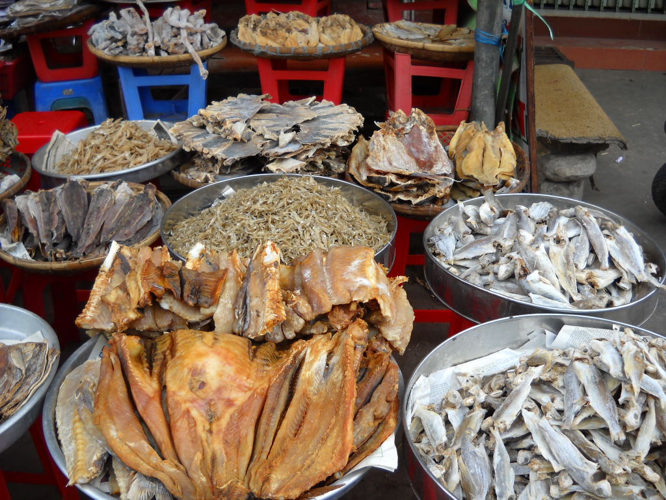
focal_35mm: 41
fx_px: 789
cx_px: 333
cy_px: 250
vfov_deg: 35.1
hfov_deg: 45.8
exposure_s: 1/88
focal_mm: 6.72
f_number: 3.1
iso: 64
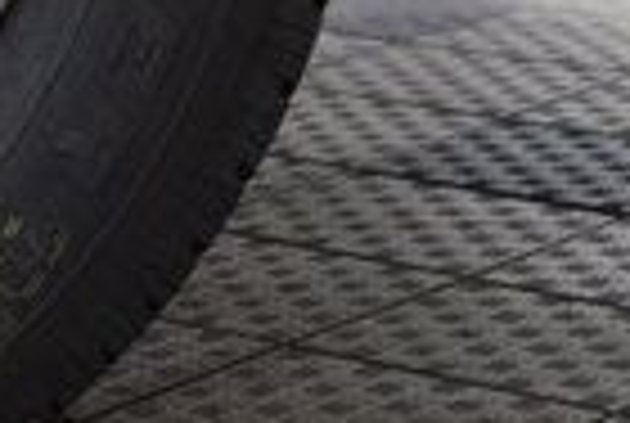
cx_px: -554
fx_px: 3841
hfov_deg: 8.9
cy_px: -317
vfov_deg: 6.2
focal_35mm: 219
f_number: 4
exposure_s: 1/60
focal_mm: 32
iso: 1600
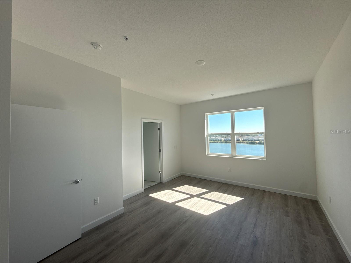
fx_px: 142
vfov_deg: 85.7
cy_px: 132
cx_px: 176
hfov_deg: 102.1
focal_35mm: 14
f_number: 2.2
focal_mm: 2.22
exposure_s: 1/448
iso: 64
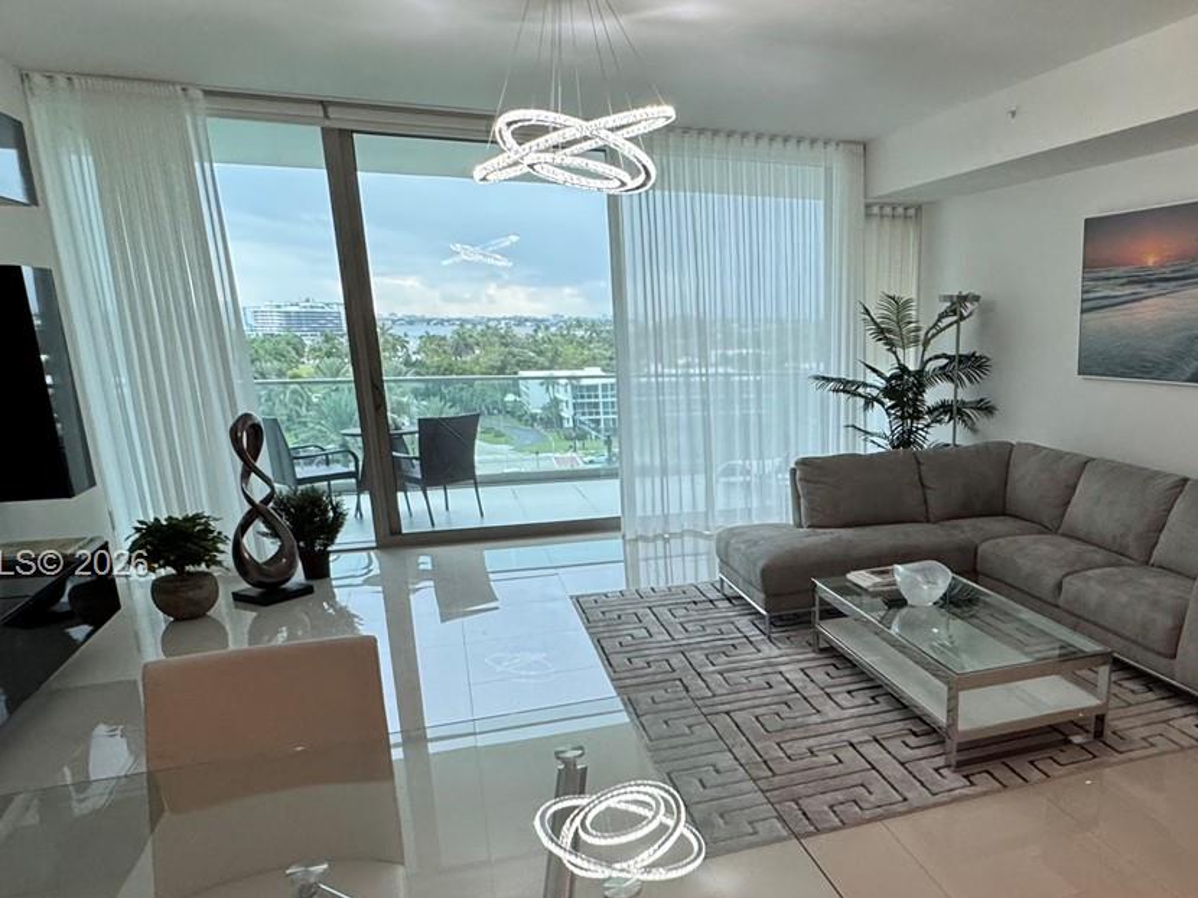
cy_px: 566
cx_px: 854
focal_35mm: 27
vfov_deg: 50.8
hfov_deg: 62.6
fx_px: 934
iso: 250
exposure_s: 1/120
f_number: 2.2
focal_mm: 2.22
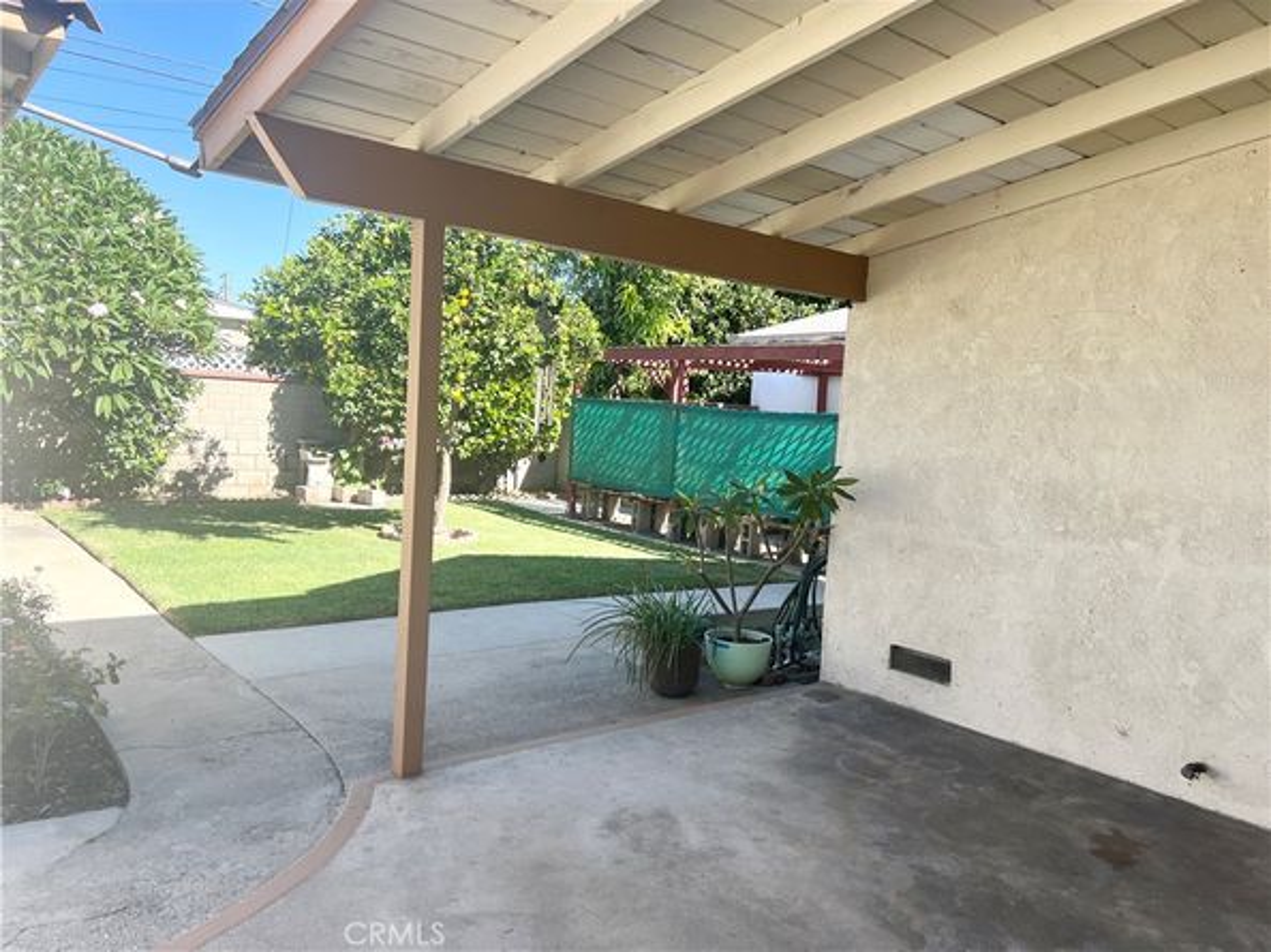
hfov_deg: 67.3
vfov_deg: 53.0
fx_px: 954
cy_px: 476
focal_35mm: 26
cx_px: 636
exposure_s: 1/1079
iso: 50
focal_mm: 5.7
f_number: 1.5
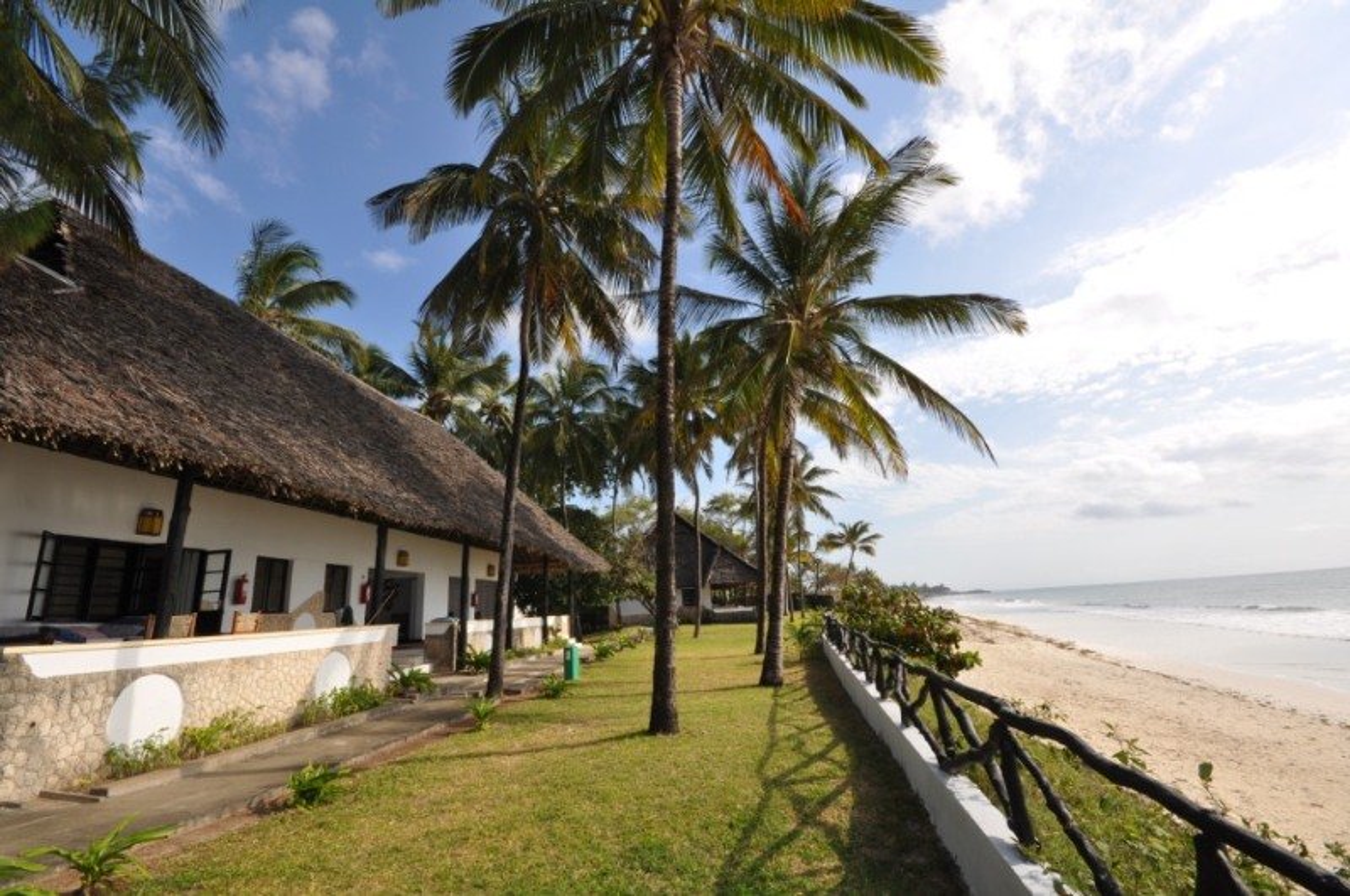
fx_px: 562
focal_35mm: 15
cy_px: 448
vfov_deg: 77.2
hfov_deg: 100.5
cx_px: 675
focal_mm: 10
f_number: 13
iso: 200
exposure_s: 1/200
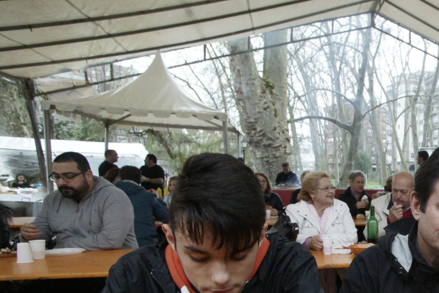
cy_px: 255
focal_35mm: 37
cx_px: 470
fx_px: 451
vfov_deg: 34.3
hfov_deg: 42.2
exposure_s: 1/160
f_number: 9
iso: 1600
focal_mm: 17
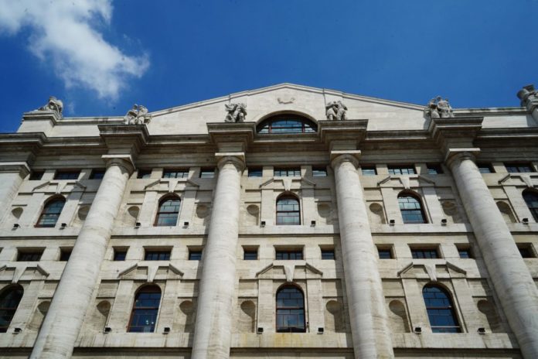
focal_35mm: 25
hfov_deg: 71.5
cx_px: 269
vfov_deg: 51.3
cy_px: 180
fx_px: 374
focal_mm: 25
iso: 800
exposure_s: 1/400
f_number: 22
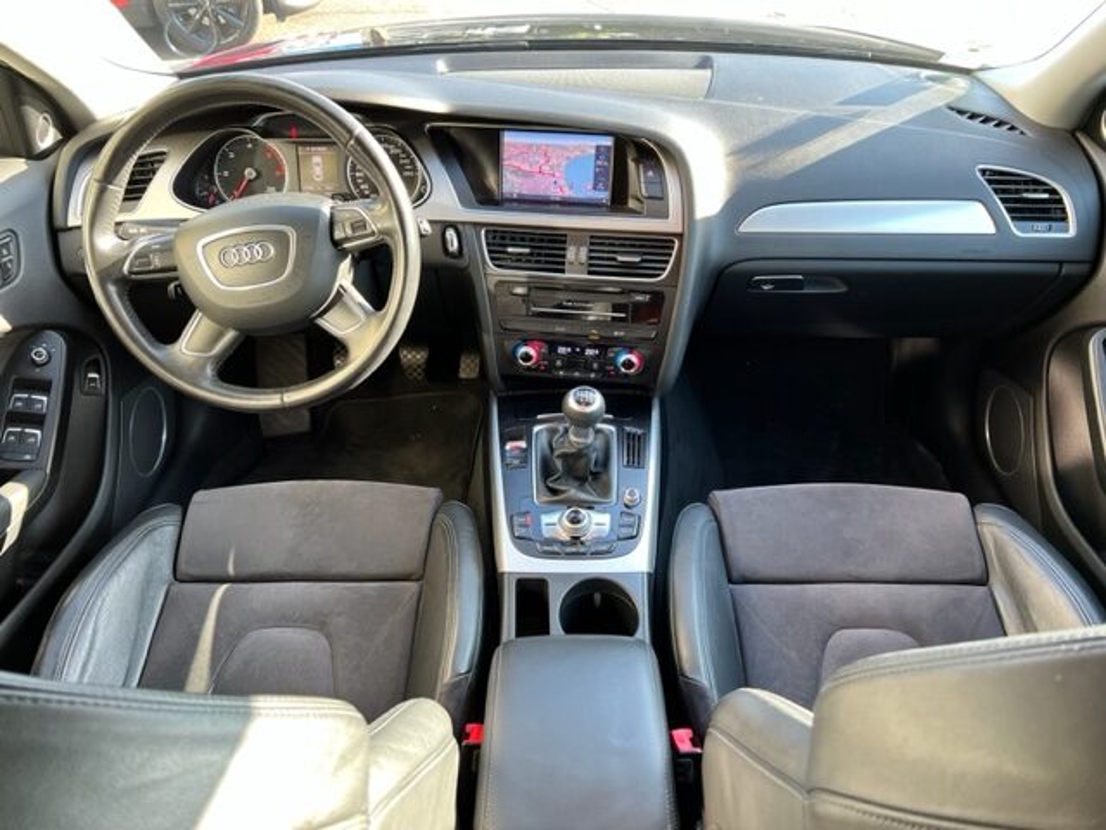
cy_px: 415
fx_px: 831
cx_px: 553
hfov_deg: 67.3
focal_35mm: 26
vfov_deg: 53.1
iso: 100
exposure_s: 1/121
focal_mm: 5.7
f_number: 1.5
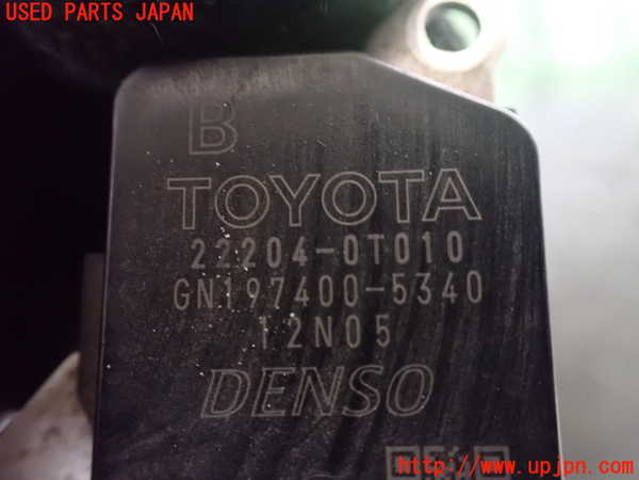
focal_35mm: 30
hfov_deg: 60.0
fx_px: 554
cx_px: 320
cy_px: 240
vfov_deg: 46.8
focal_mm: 5.4
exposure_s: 1/25
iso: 1600
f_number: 2.3
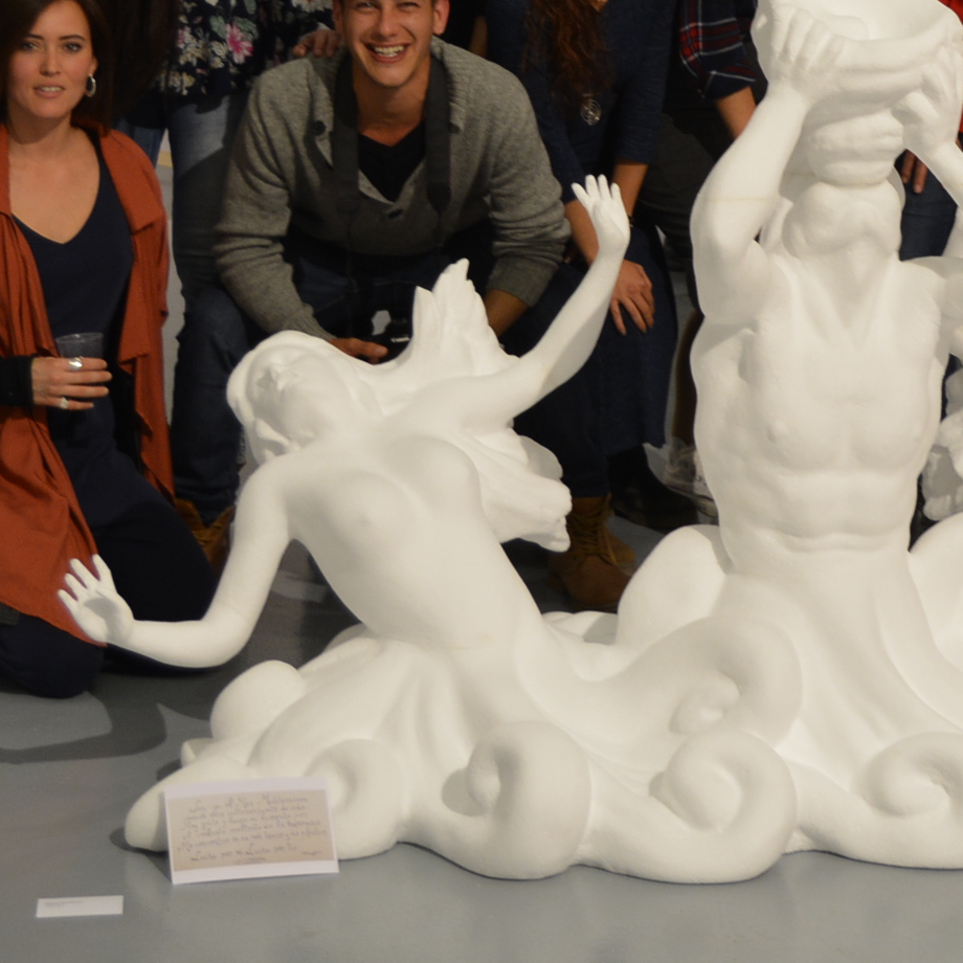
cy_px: 75
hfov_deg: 14.3
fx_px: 3789
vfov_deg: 14.3
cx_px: 898
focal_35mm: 120
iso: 400
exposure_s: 1/30
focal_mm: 29
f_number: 4.2
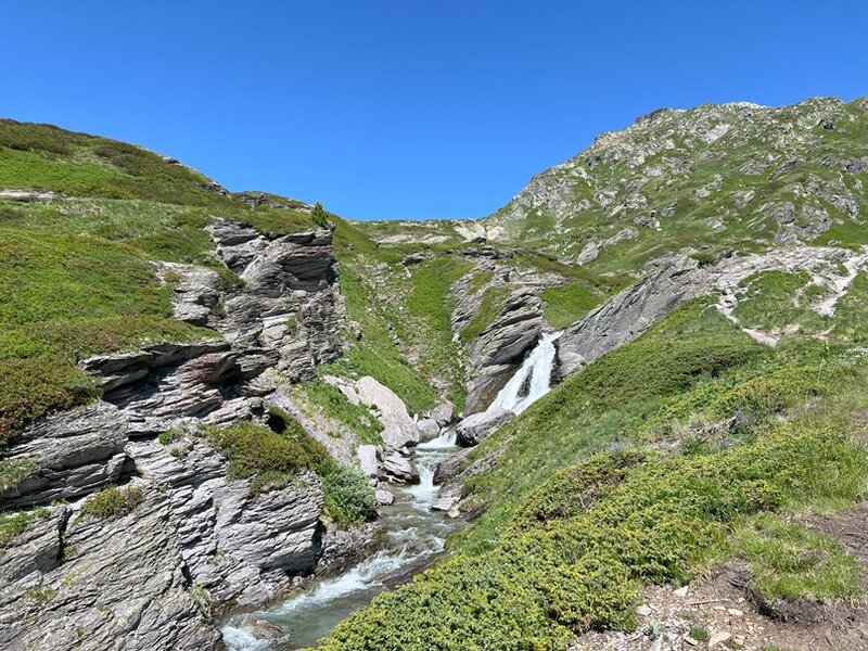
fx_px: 652
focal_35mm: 26
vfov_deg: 53.1
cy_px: 326
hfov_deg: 67.3
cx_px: 434
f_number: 1.5
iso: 50
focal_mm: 5.7
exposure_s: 1/2994
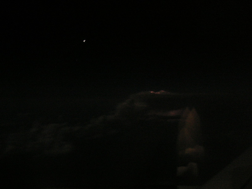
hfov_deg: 45.8
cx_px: 126
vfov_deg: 35.1
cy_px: 94
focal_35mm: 41
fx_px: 298
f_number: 3
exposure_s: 4
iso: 160
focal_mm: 6.9
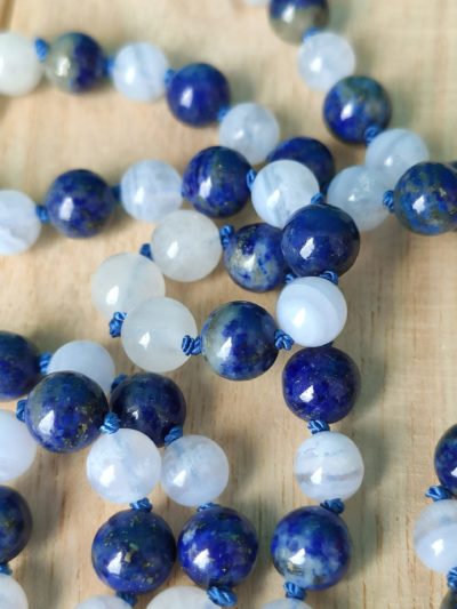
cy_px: 304
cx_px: 228
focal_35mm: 26
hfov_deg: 53.1
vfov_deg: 67.3
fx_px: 457
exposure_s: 1/100
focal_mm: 4.77
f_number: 1.75
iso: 185
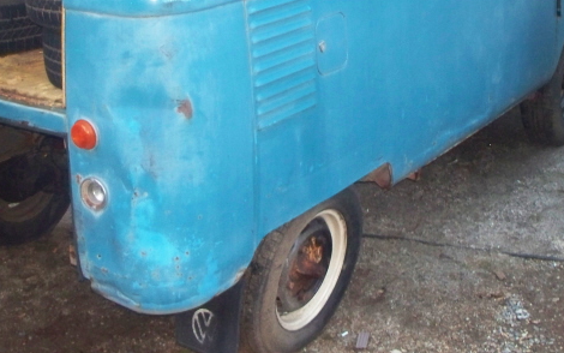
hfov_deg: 31.5
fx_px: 999
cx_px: 265
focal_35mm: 65
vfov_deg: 19.5
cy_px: 16
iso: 400
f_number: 2.8
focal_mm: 7.54
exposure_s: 1/30
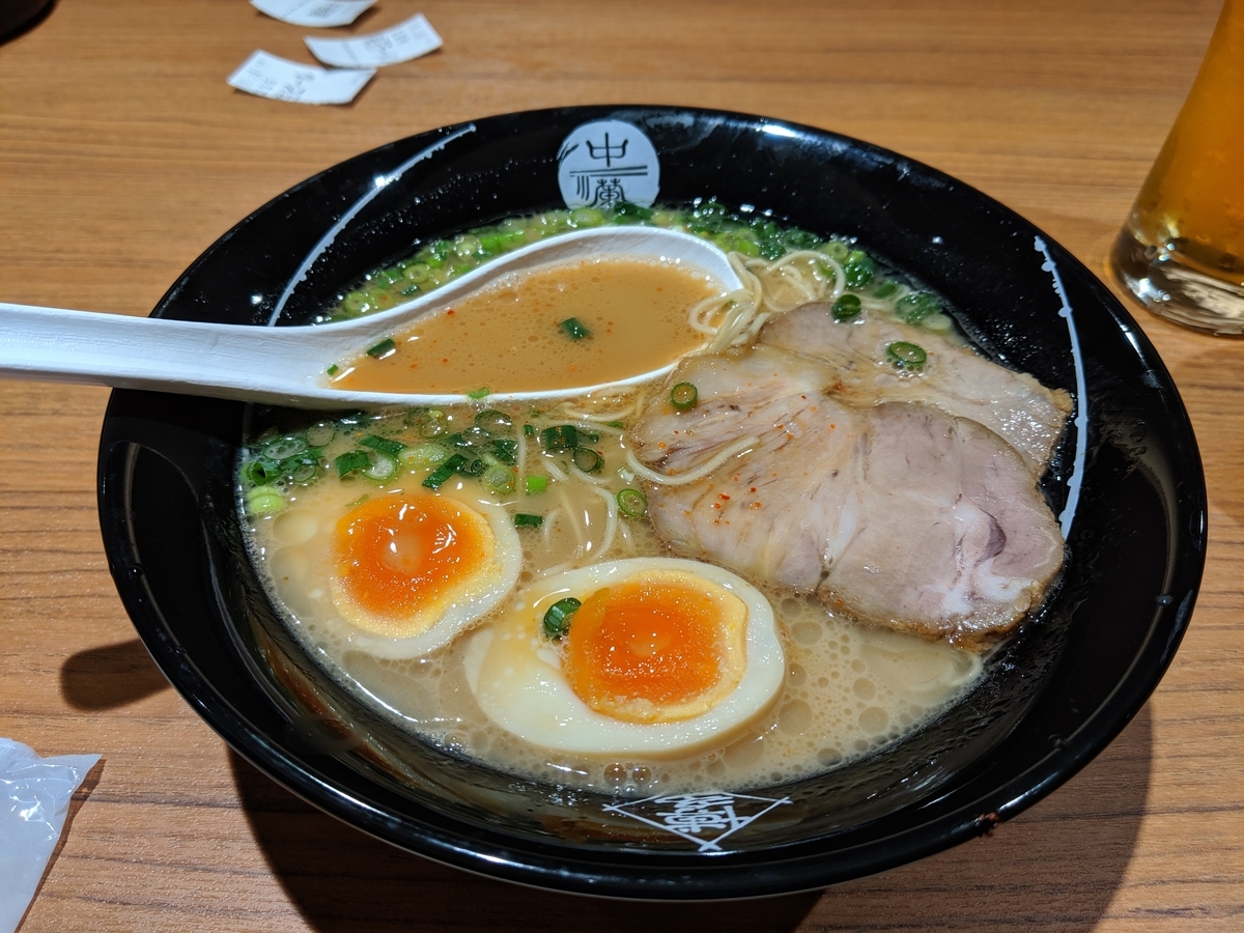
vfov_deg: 51.4
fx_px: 970
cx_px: 622
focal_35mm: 27
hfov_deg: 65.3
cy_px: 466
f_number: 1.8
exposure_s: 1/99.9
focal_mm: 4.44
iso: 60
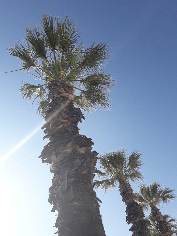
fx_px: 191
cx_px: 88
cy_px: 118
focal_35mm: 28
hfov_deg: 49.7
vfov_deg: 63.4
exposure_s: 1/1590
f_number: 1.9
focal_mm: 3.7
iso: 40
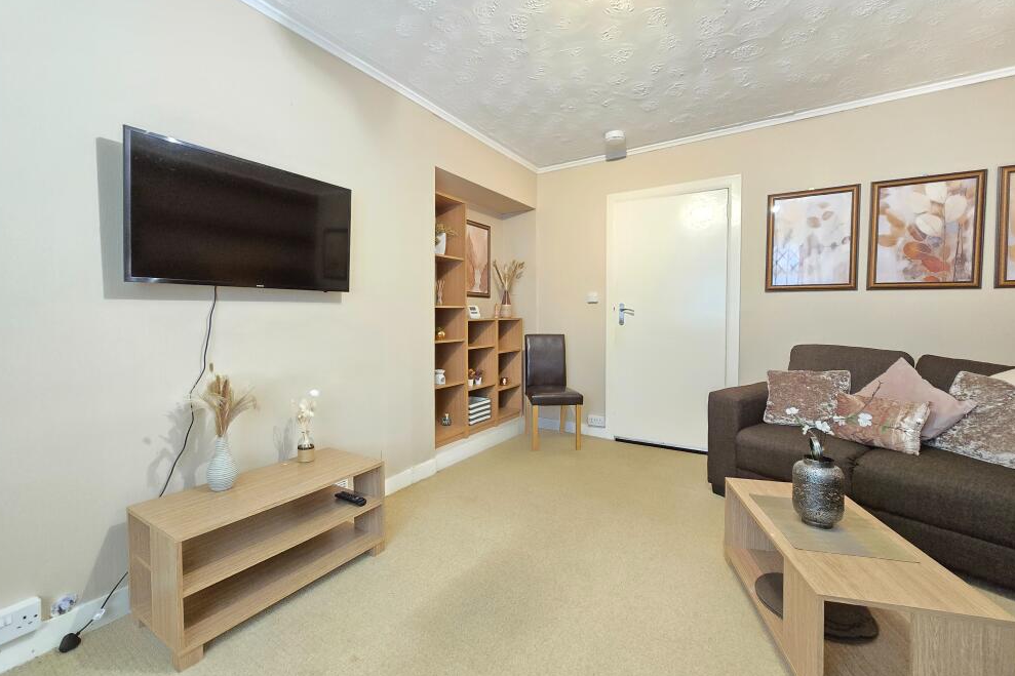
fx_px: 395
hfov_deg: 104.2
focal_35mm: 14
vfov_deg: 81.1
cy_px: 319
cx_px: 495
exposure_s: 1/33
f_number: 2.2
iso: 1250
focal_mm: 2.2
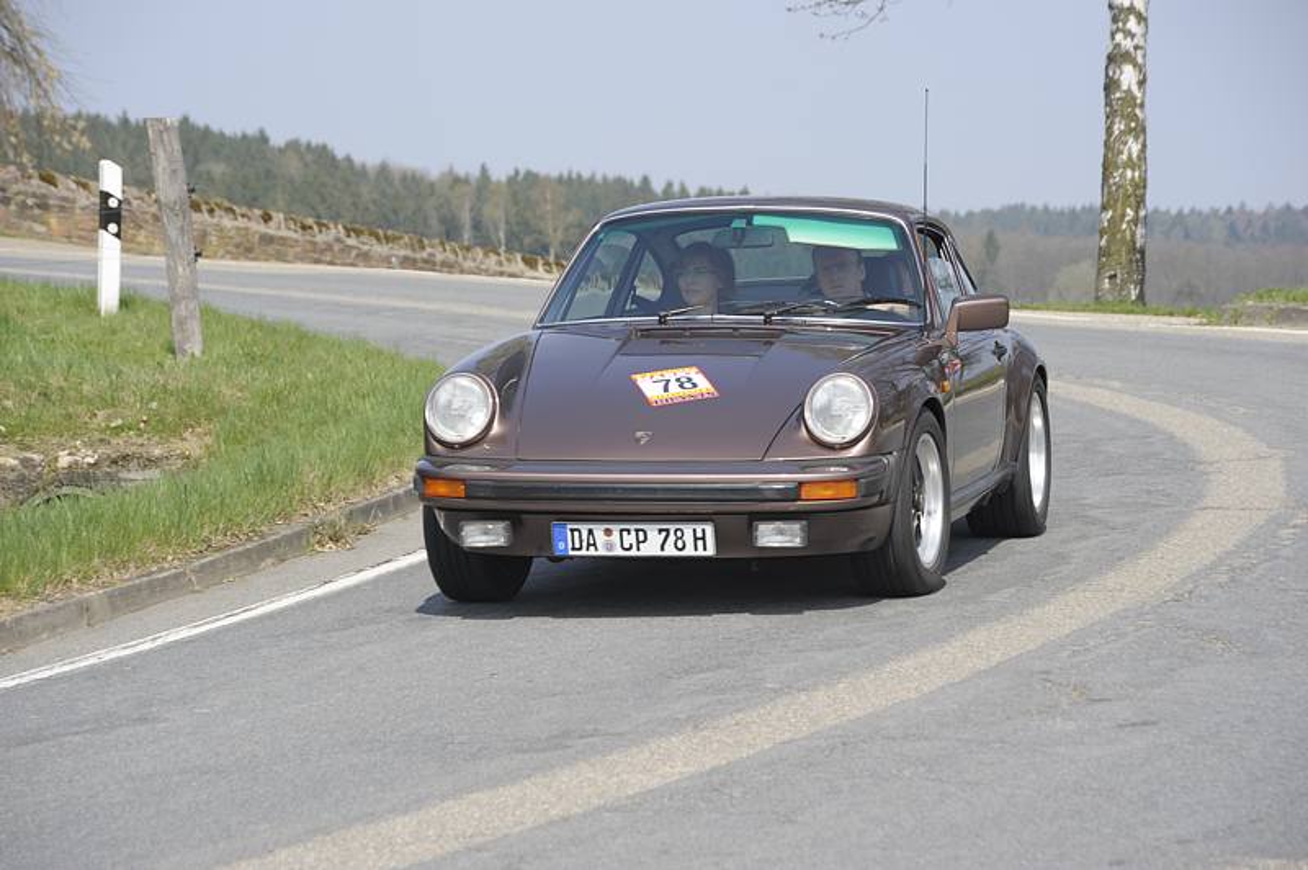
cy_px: 435
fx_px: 5445
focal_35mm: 150
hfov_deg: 13.7
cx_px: 654
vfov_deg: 9.1
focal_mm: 150
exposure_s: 1/250
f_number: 11
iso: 200
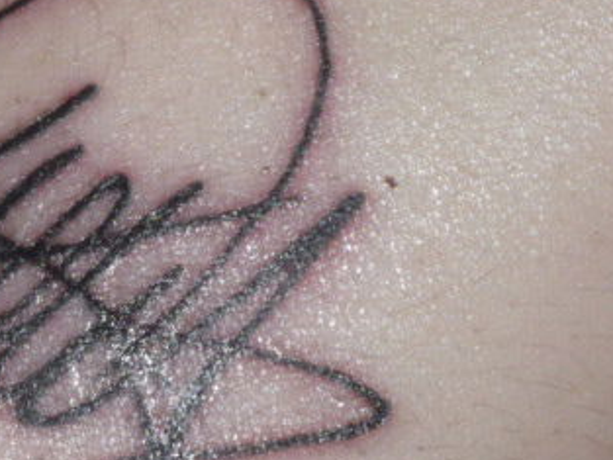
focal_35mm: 368
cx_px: 37
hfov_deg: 5.4
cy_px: 268
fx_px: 6519
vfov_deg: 4.0
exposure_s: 1/50
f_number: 5.6
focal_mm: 17.6
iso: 100
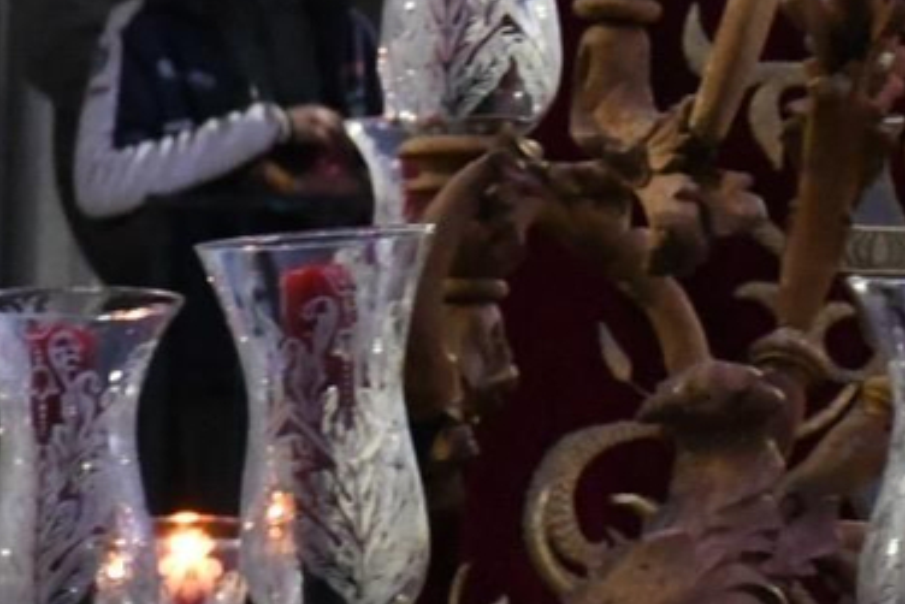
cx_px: 1049
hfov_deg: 4.9
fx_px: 10587
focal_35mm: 421
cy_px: -257
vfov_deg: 3.3
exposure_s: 1/50
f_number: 8
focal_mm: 66
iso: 10000
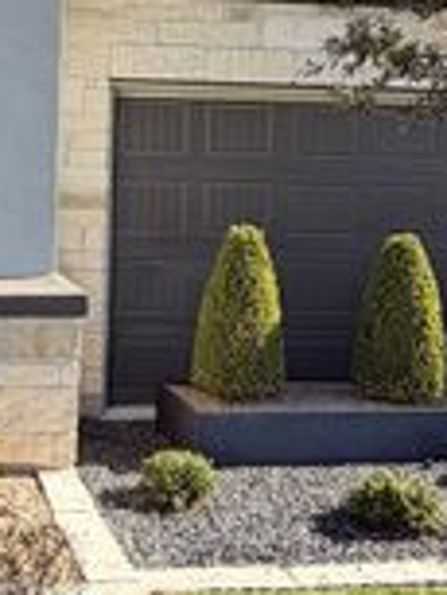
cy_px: 173
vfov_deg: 31.3
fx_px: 1049
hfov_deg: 23.2
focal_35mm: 61
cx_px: 16
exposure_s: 1/585
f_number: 2.2
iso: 40
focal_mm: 2.22
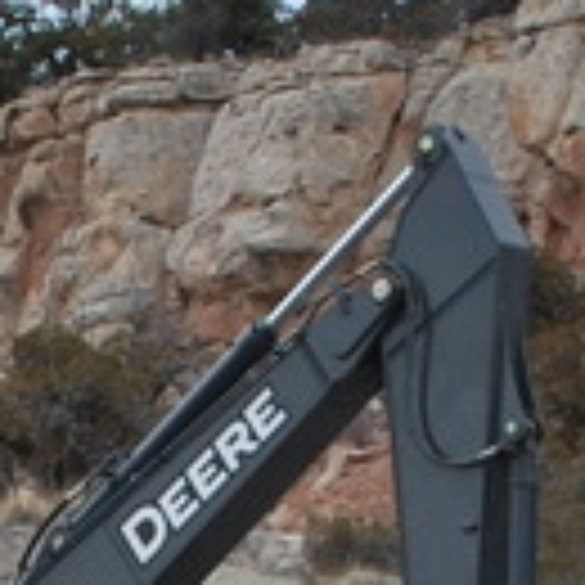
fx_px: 6004
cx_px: -133
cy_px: 1028
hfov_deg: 5.6
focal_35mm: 314
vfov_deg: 5.5
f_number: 7.1
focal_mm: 32
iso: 100
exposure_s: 1/200
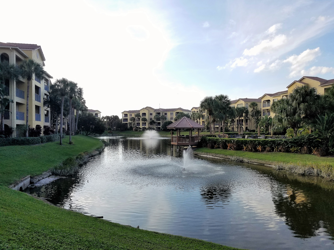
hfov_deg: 67.3
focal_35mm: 26
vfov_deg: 53.1
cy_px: 125
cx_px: 167
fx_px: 251
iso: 50
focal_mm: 4.2
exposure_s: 1/1728
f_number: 1.7
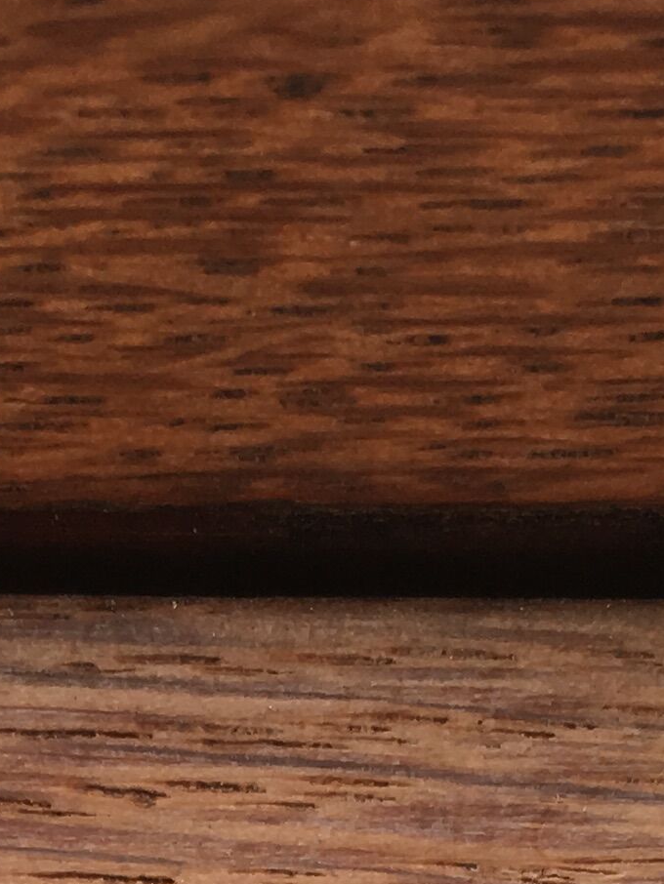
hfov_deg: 11.5
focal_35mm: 129
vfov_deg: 13.9
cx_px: 260
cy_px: 1515
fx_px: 3298
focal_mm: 4.15
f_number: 2.2
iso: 25
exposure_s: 1/390
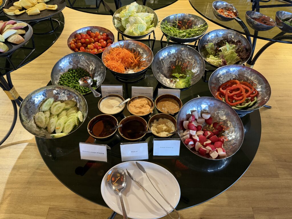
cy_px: 110
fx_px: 202
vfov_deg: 56.8
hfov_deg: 71.6
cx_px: 146
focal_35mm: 24
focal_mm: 6.76
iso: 400
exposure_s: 1/50
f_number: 1.78
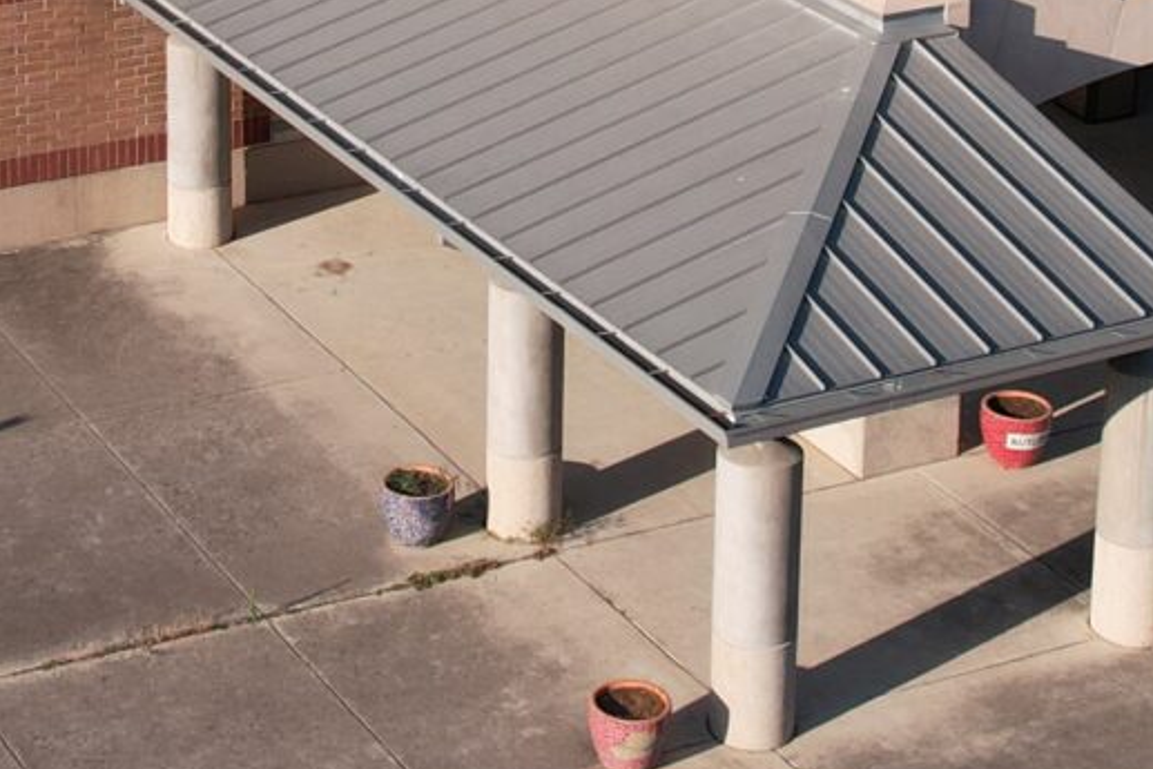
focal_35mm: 109
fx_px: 3492
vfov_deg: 12.1
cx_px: 355
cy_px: -291
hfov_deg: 18.7
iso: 110
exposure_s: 1/725
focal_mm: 8.38
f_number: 2.8
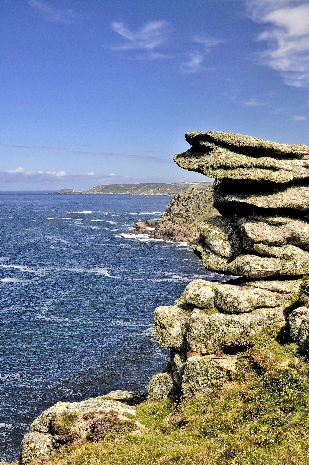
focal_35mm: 46
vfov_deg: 42.4
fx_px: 600
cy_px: 232
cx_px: 154
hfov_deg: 28.9
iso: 400
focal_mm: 31
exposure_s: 1/320
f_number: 9
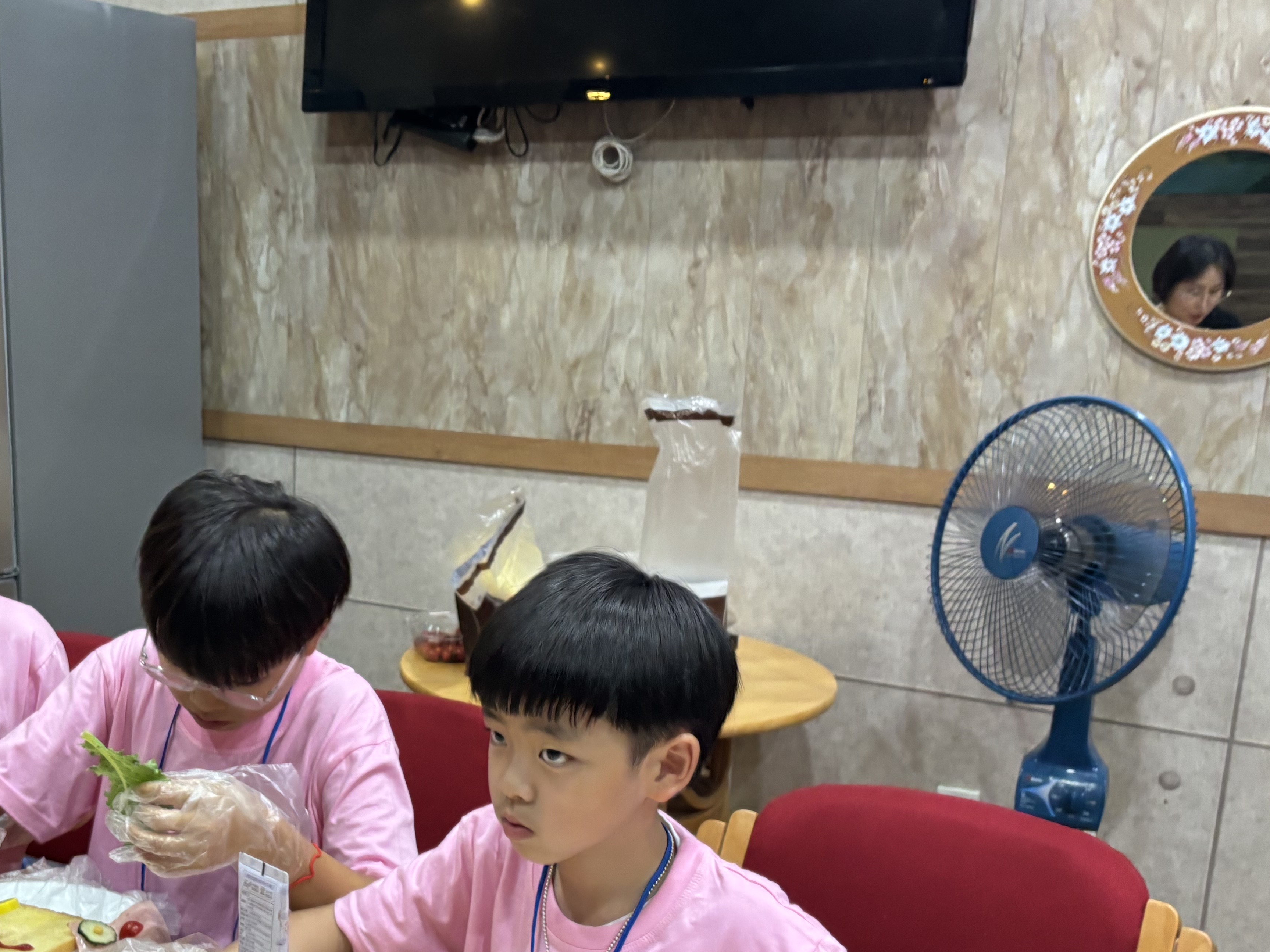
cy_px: 656
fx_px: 1577
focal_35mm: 43
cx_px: 389
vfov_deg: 33.2
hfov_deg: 43.0
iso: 250
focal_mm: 5.96
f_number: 1.6
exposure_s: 1/60
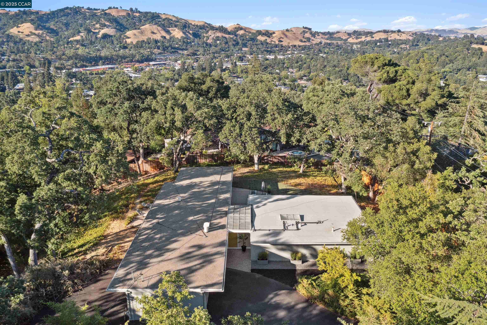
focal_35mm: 28
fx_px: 379
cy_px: 162
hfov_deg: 65.5
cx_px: 244
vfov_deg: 46.4
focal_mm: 10.3
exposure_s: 1/240
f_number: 5
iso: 100
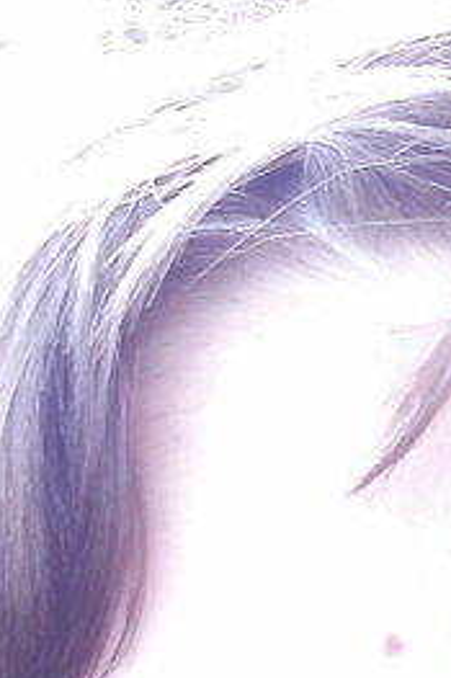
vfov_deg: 12.0
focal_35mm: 171
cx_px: 619
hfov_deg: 7.9
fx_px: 3217
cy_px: 575
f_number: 3.5
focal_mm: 6.3
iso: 100
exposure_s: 1/40
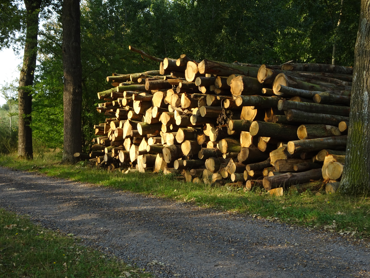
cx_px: 185
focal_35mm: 50
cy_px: 139
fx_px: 534
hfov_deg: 38.2
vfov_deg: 29.1
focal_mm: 8.51
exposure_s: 1/125
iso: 80
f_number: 4.5
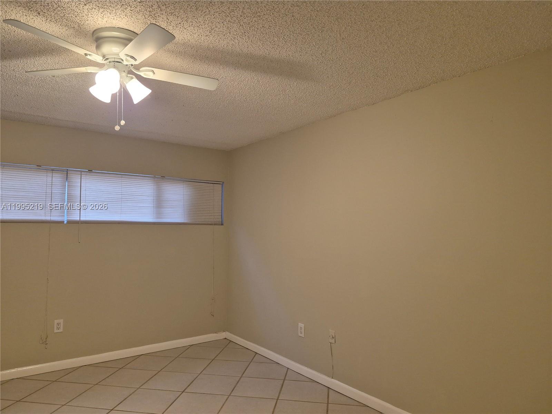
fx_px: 367
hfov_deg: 73.9
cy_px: 207
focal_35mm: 23
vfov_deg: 58.9
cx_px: 276
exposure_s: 1/120
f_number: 1.8
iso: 200
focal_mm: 5.4
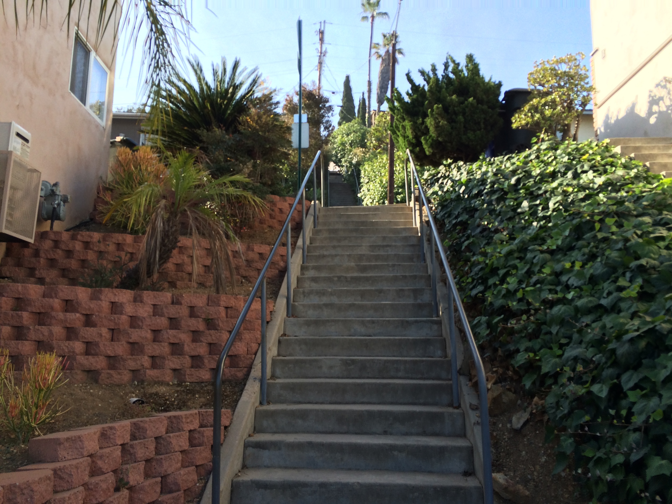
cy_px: 252
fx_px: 563
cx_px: 336
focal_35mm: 29
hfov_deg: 61.7
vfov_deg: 48.2
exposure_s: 1/562
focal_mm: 4.15
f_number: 2.2
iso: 32
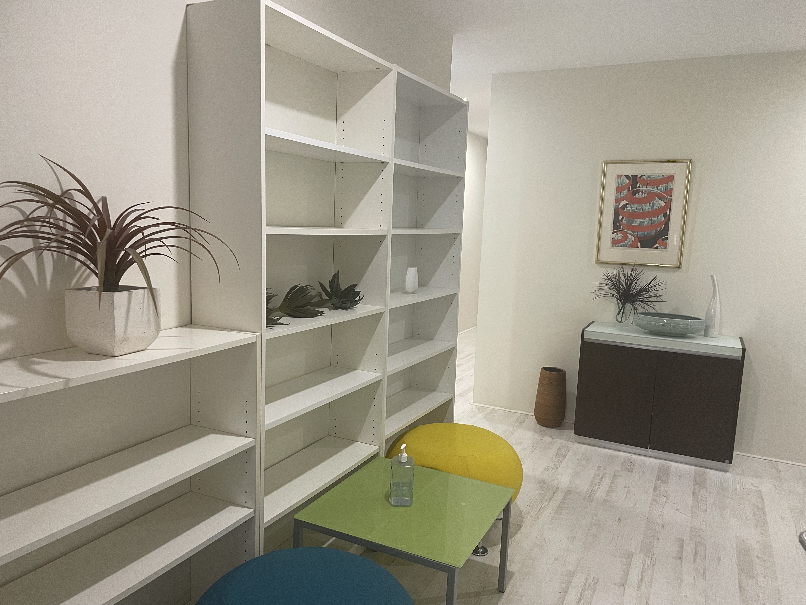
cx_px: 403
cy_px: 302
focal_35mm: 26
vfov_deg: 53.1
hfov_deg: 67.3
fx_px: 605
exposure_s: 1/50
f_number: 1.6
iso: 160
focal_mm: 4.2
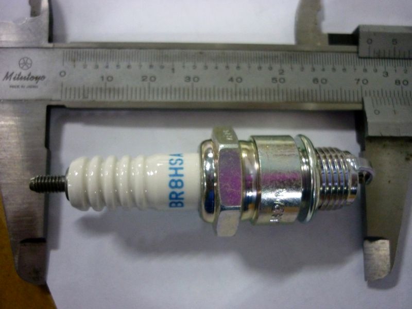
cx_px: 206
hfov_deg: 55.4
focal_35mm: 33
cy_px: 154
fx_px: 393
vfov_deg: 42.9
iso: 400
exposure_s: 1/13
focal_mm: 5.5
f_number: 2.8
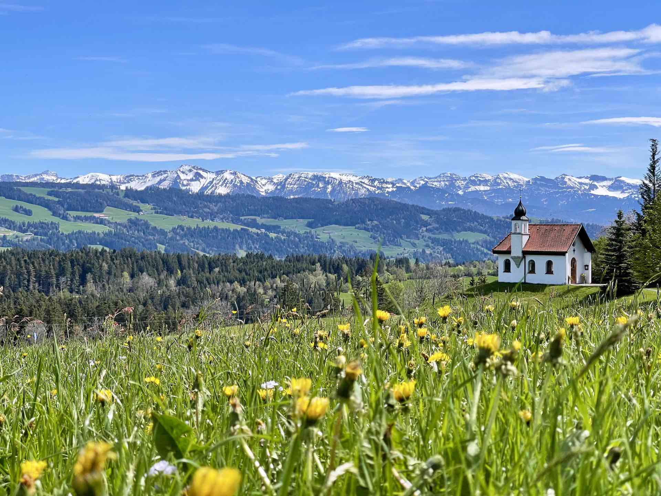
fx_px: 1222
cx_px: 330
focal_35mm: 64
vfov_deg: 22.9
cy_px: 248
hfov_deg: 30.3
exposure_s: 1/1876
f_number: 2.2
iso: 20
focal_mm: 7.5
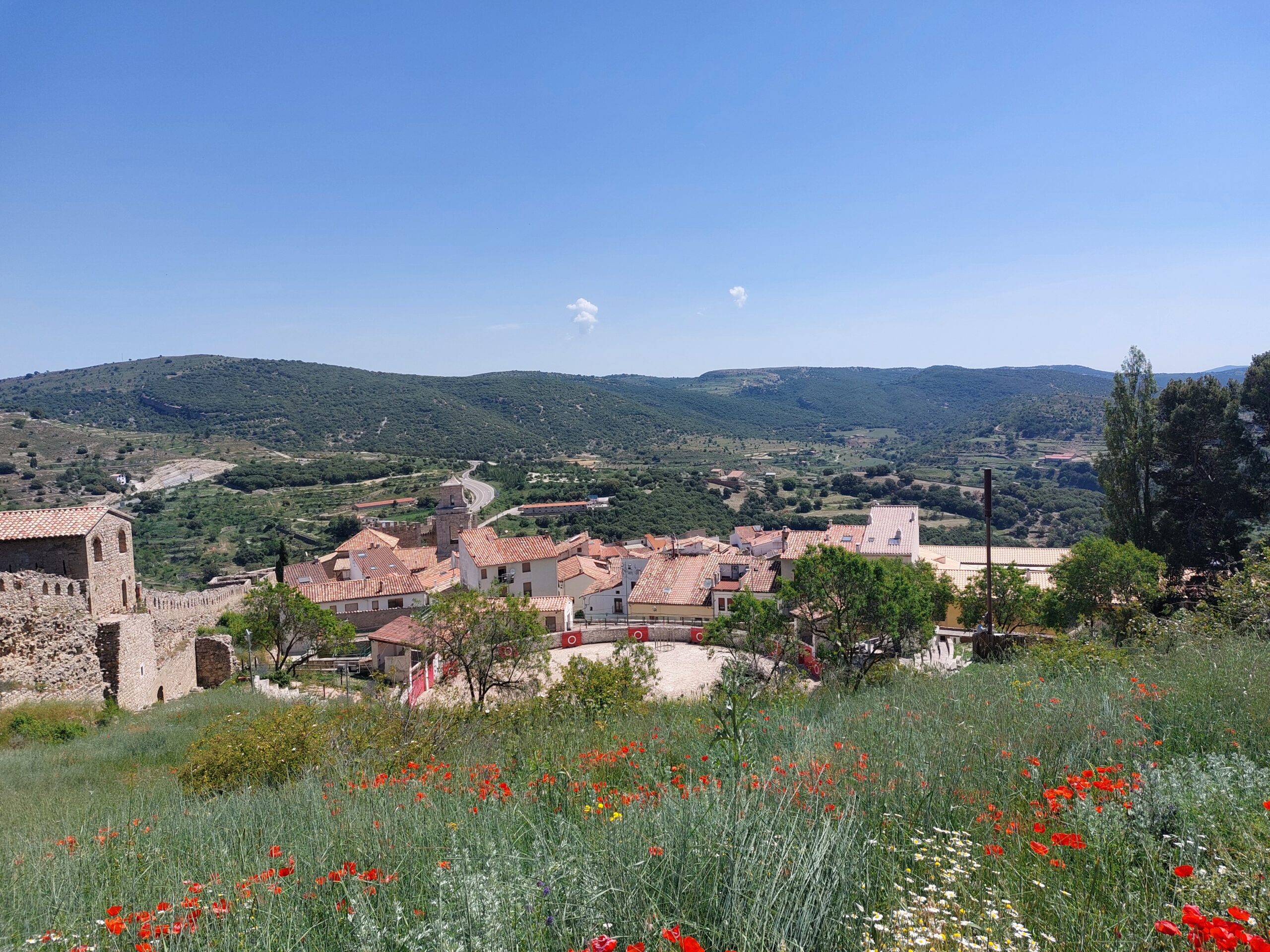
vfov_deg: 54.9
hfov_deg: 69.4
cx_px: 635
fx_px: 917
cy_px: 476
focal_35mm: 25
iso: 25
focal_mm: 5.23
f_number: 1.8
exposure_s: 1/1337
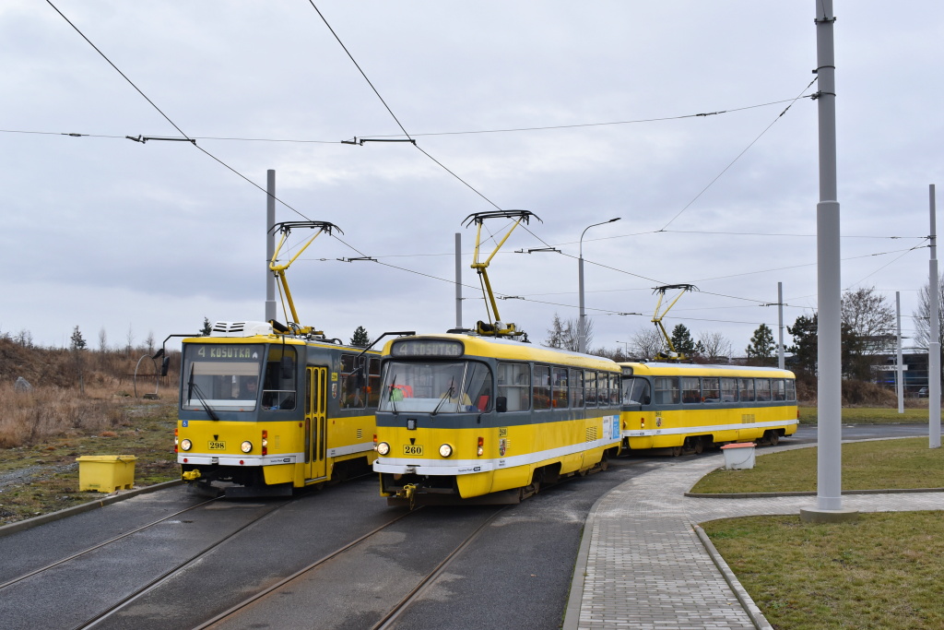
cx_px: 472
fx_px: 865
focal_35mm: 33
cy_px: 315
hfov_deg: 57.2
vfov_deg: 40.0
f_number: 7.1
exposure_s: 1/250
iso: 320
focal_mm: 22
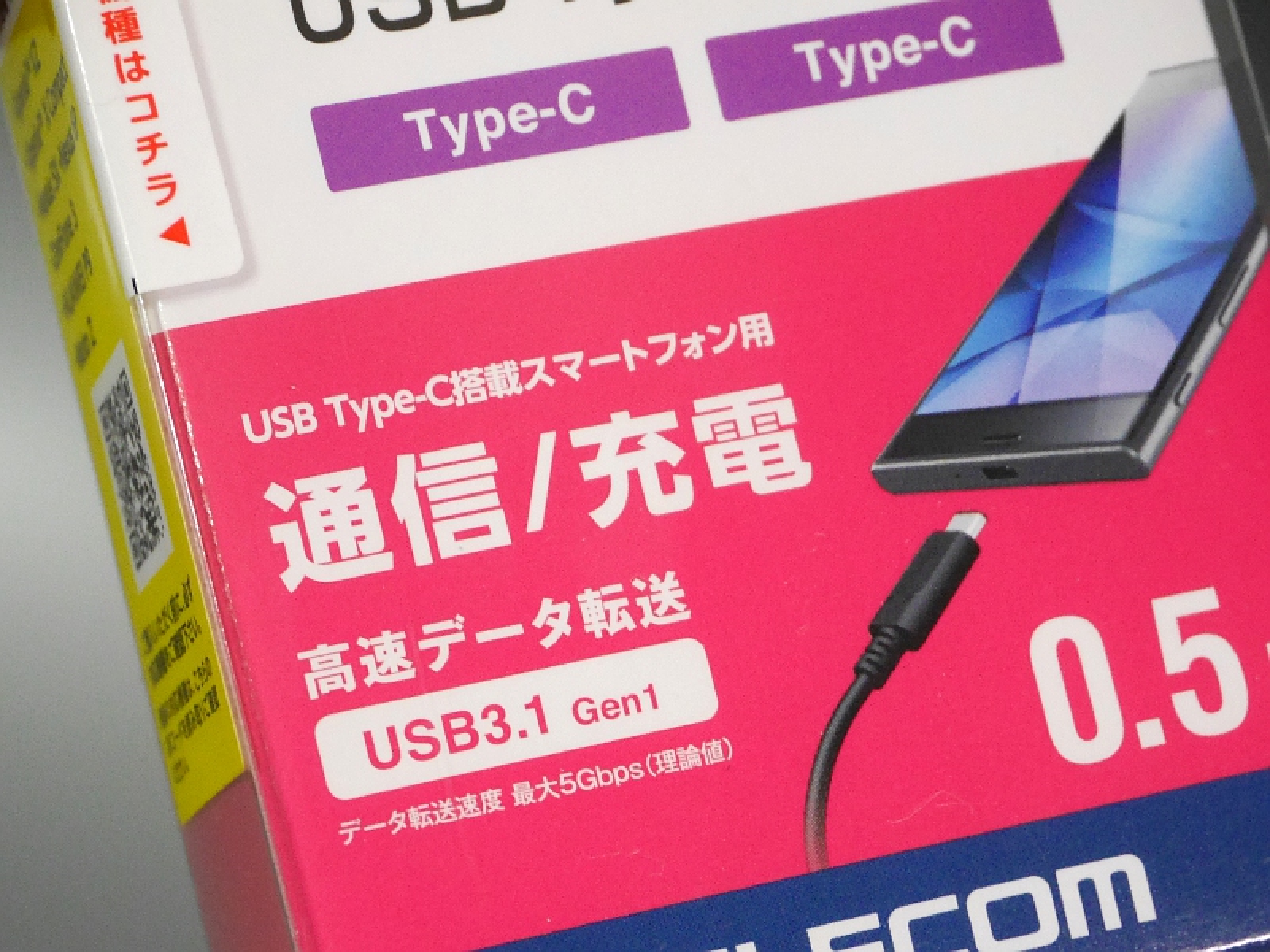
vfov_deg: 20.4
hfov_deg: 27.0
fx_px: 2642
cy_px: 476
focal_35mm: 72
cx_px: 635
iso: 1600
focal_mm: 36
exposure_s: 1/80
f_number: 5.6
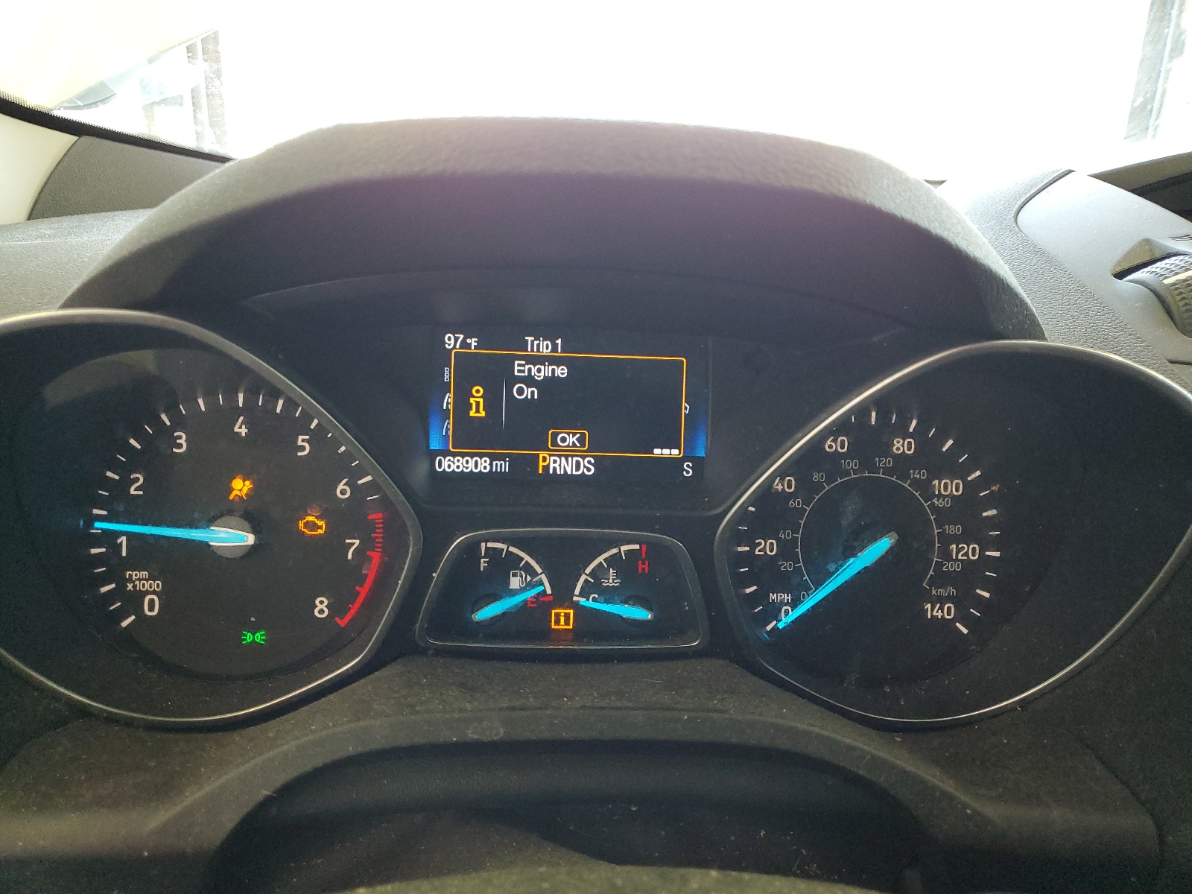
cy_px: 447
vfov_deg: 53.1
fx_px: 895
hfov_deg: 67.3
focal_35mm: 26
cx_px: 596
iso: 160
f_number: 1.5
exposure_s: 1/60.2
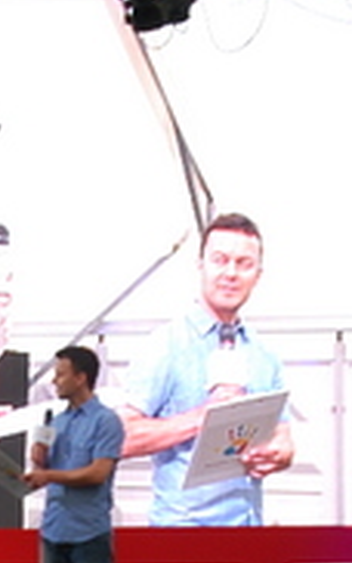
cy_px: 759
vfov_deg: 7.7
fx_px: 4122
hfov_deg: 4.9
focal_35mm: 269
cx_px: 93
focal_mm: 40
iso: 200
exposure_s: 1/60
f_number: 4.8
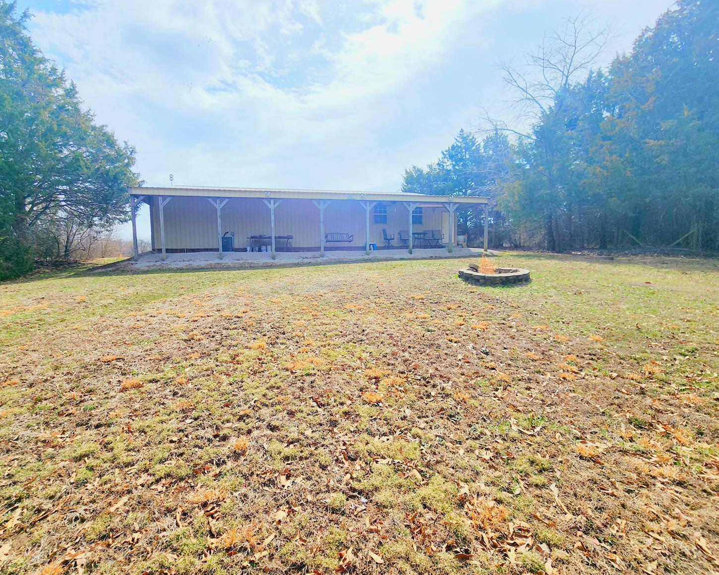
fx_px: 298
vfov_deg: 88.0
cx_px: 333
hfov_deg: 100.5
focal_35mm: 14
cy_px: 285
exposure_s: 1/3333
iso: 50
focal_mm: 2.2
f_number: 2.2
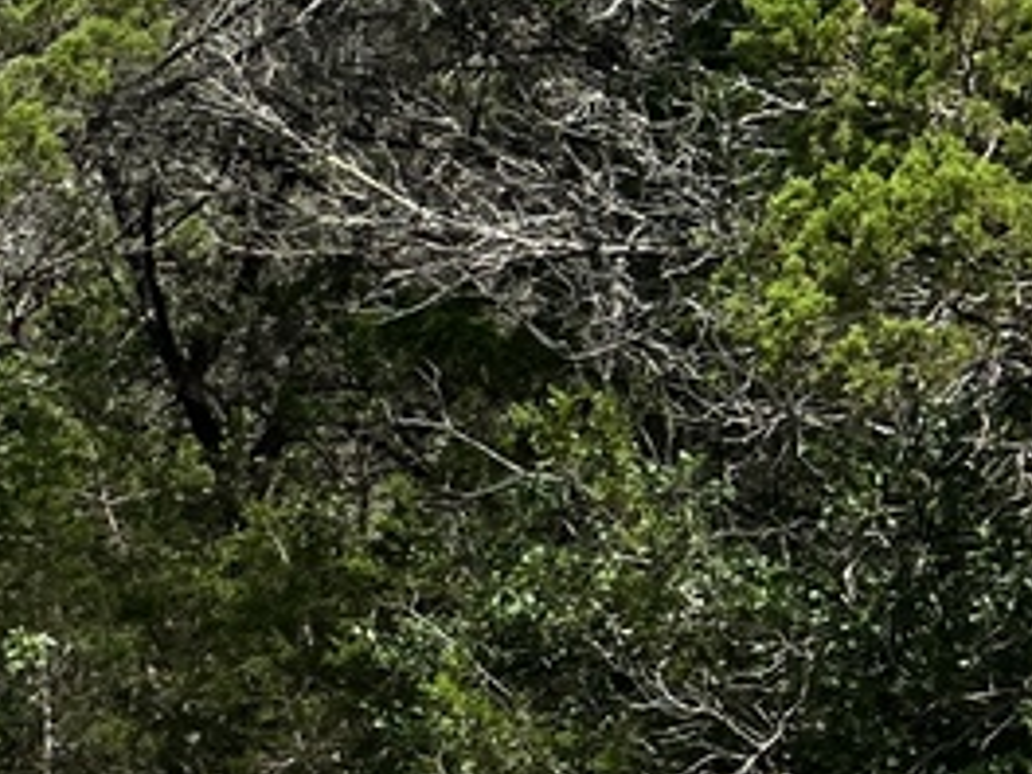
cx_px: -1513
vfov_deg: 10.4
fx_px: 4233
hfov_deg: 11.3
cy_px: 493
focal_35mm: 142
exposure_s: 1/3165
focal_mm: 5.7
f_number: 1.5
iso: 50
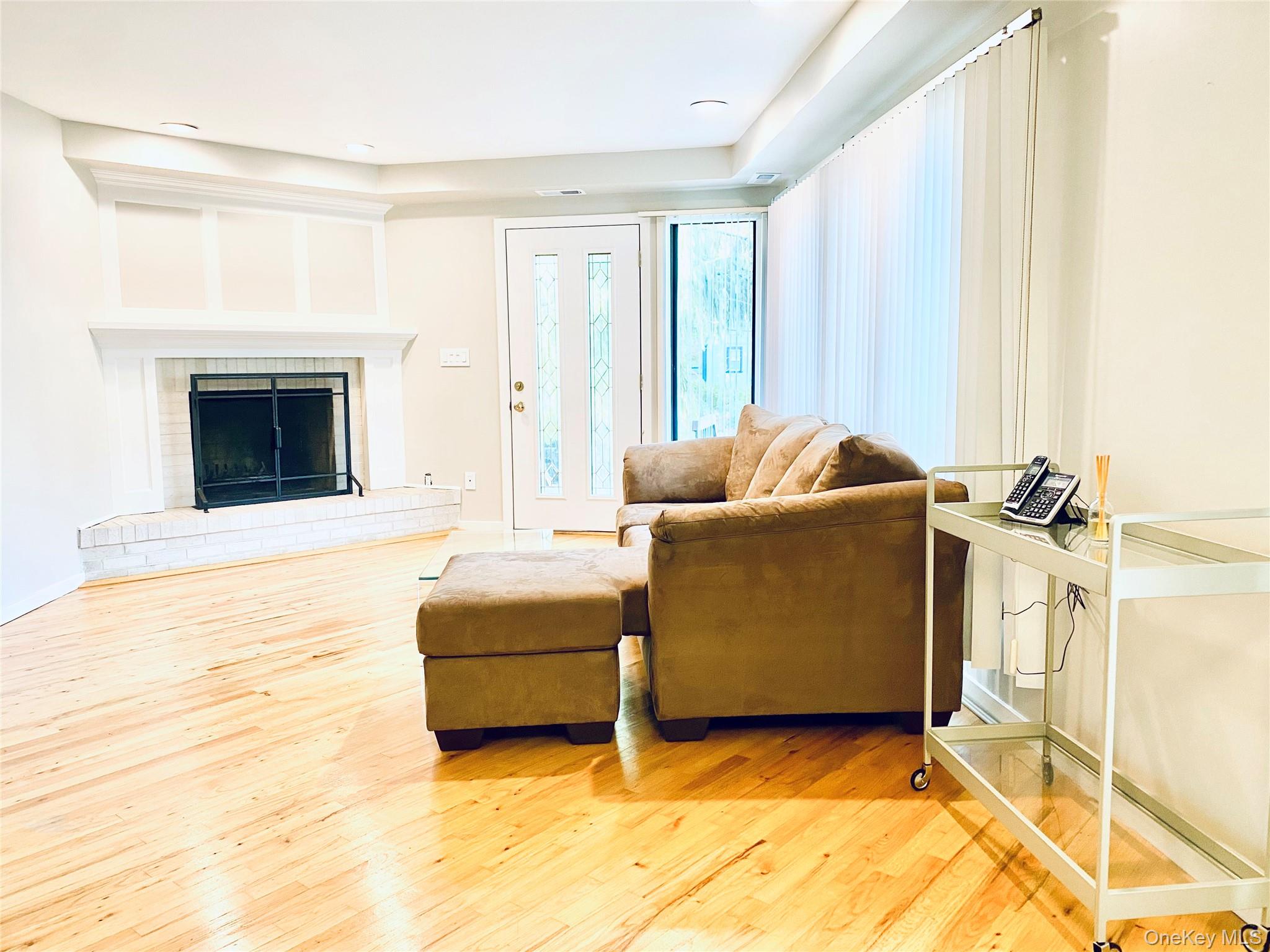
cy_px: 476
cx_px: 635
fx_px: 954
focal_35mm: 26
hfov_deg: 67.3
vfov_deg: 53.1
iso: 125
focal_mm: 4.25
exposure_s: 1/60
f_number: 1.8
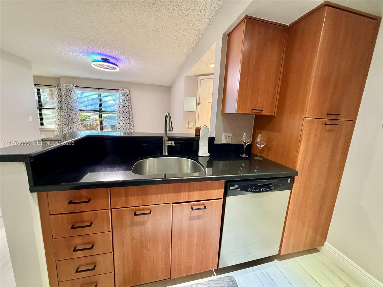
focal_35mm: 14
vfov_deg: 85.7
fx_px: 155
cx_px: 192
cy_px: 144
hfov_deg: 102.1
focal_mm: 2.22
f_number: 2.2
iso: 400
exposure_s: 1/60
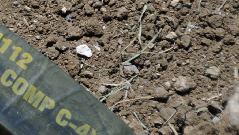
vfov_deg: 2.6
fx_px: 2978
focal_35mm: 470
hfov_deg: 4.6
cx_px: -170
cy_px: -82
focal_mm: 82
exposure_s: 1/1250
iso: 200
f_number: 5
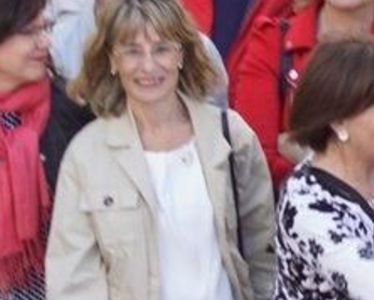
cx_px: 443
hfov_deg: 4.0
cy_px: 242
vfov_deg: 3.2
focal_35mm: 487
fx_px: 5395
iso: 800
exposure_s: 1/125
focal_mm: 75
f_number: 11
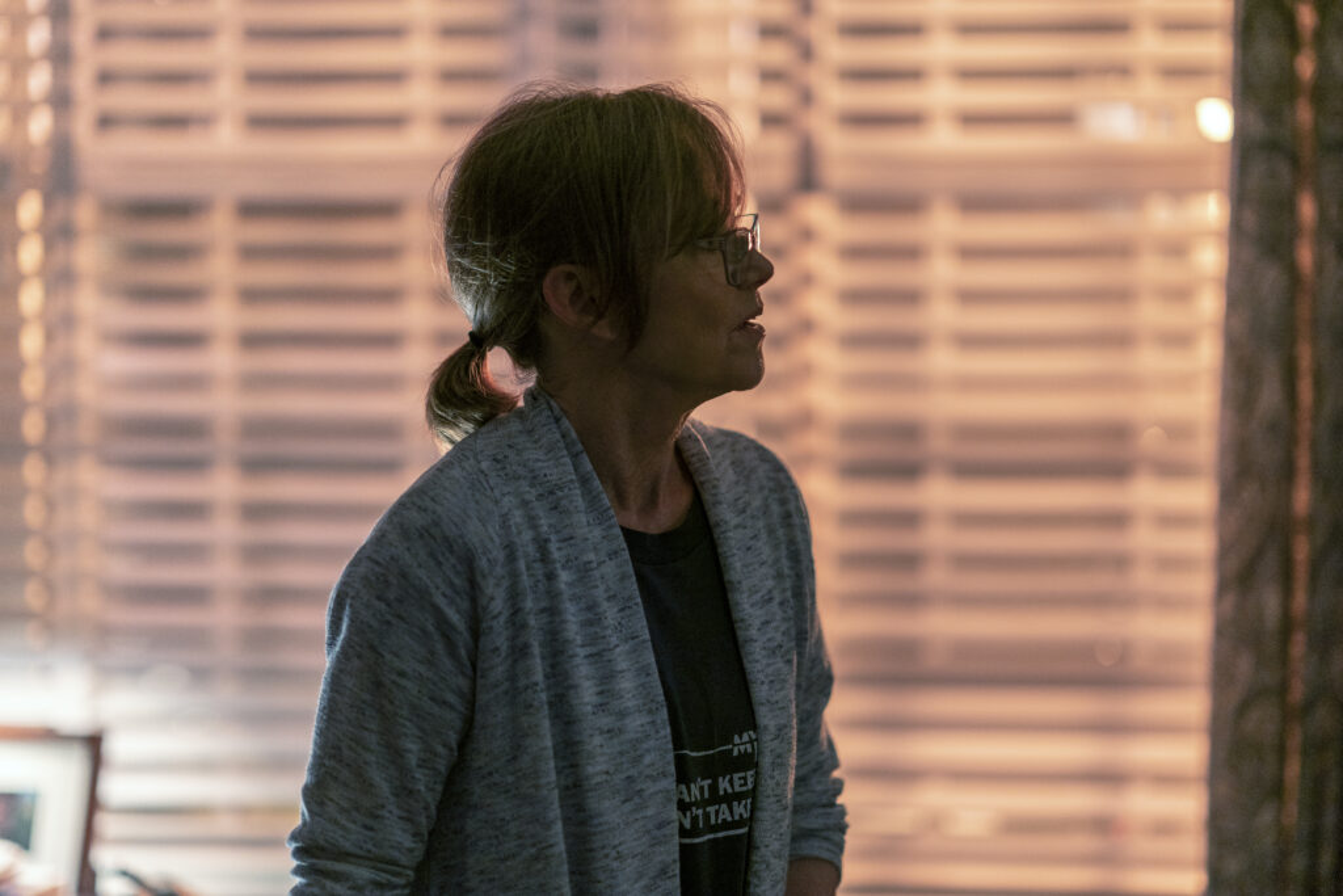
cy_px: 448
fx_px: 3171
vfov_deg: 16.1
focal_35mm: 85
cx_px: 672
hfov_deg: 23.9
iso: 1000
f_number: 1.4
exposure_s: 1/125
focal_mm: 85
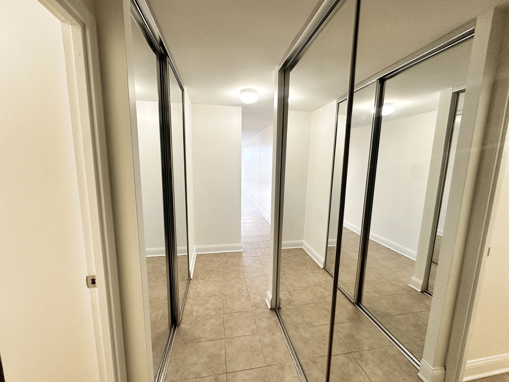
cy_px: 191
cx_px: 254
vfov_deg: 85.7
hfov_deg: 102.1
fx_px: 206
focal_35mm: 14
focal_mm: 2.22
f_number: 2.2
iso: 250
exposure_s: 1/120
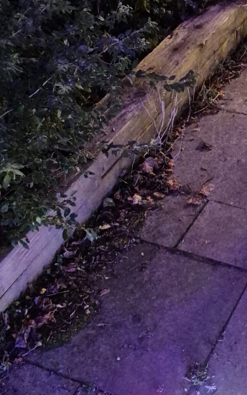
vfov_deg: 34.0
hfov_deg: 21.6
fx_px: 646
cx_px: 162
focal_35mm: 60
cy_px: 198
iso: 3200
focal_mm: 5.4
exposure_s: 1/15
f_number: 1.8
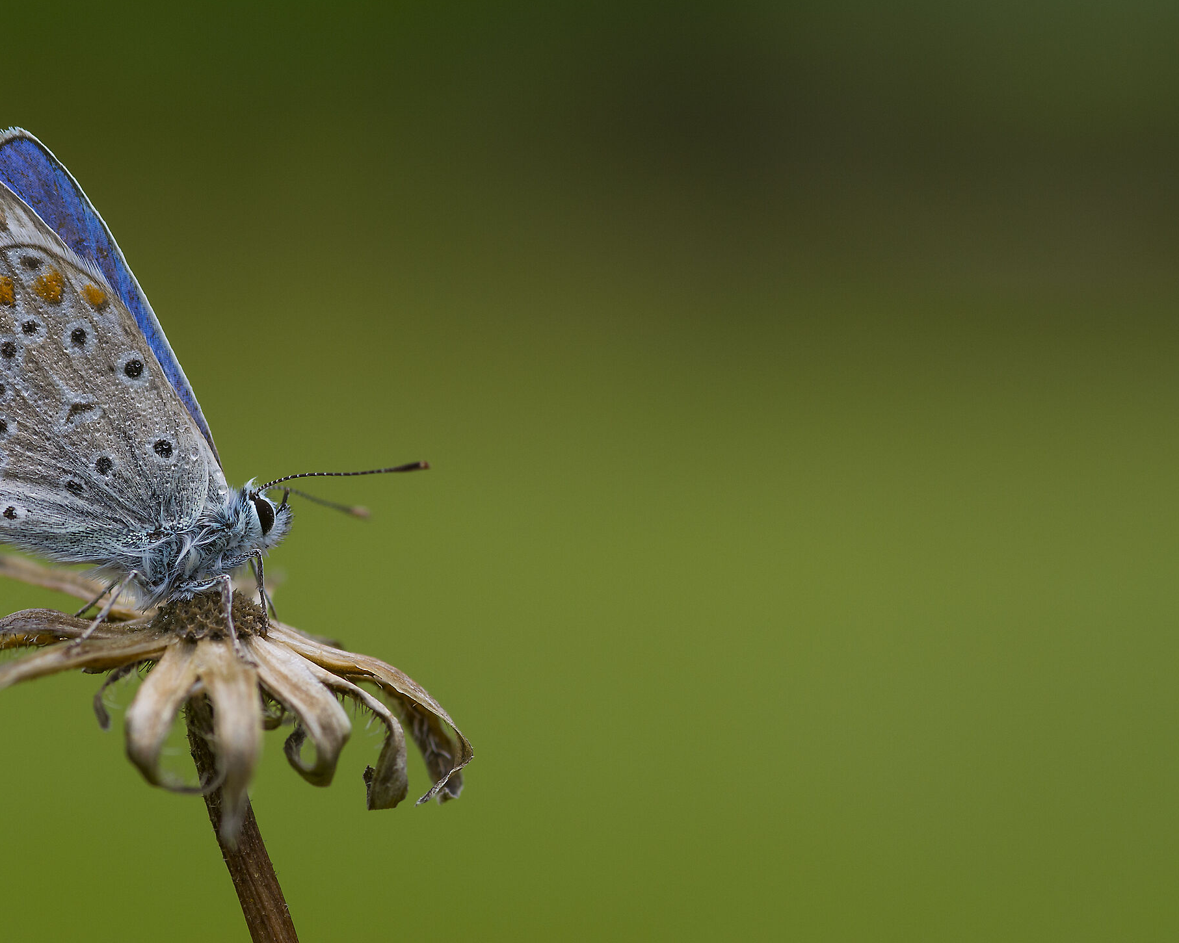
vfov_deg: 7.9
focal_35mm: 196
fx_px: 6827
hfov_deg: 9.9
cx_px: 487
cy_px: 501
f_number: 6.3
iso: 200
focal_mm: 105
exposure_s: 1/125
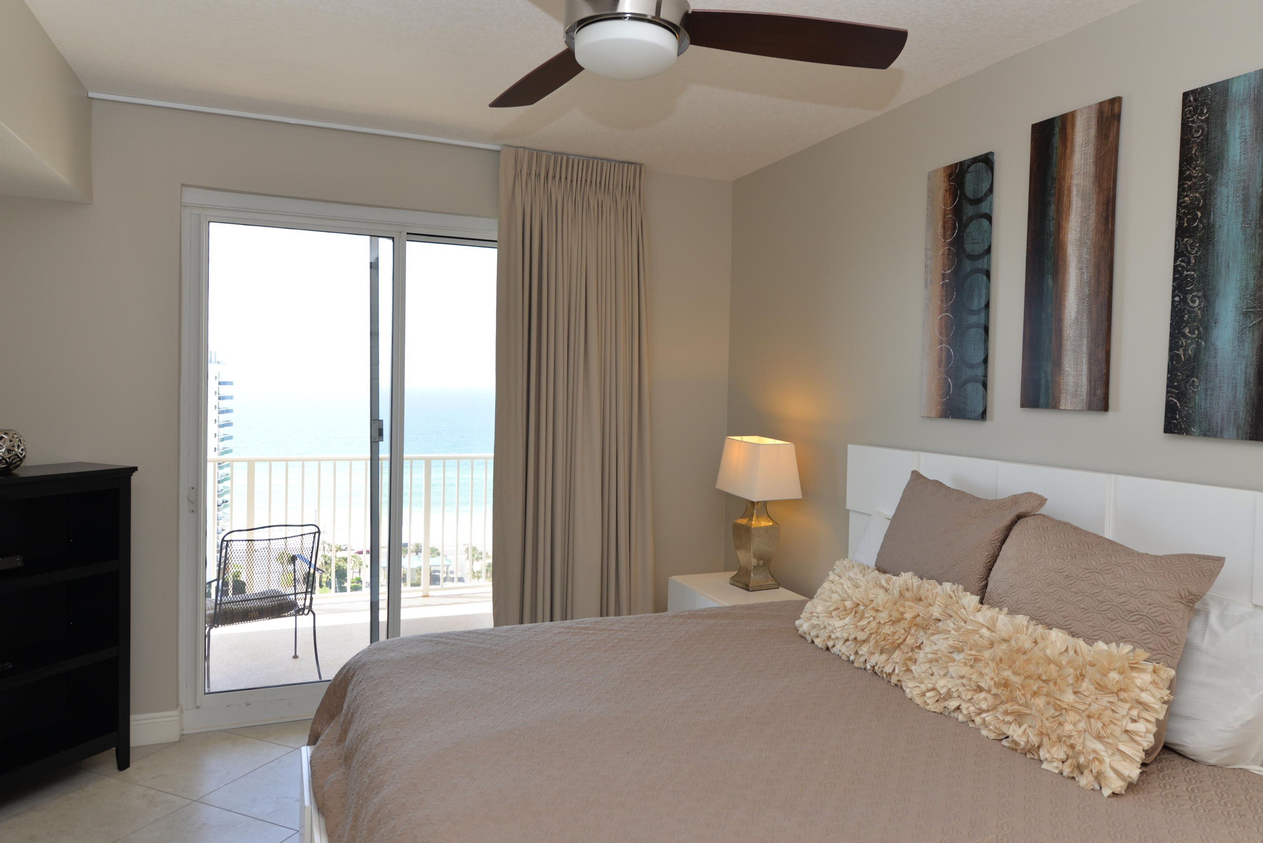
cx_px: 632
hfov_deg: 73.7
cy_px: 422
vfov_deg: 53.2
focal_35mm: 24
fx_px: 842
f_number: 4.5
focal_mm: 24
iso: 200
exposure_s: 1/80
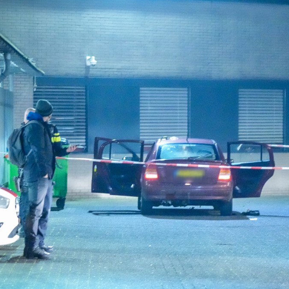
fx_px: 2031
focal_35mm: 215
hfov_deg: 8.1
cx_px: 175
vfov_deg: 8.1
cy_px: 168
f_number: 4
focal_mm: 105
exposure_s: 1/40
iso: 20000
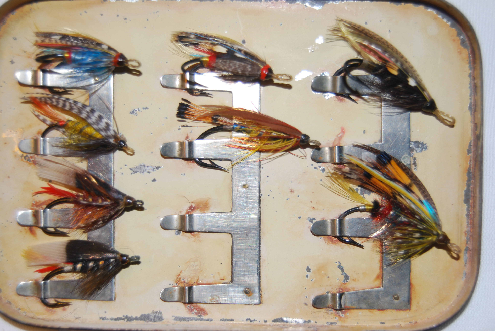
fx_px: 785
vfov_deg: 23.8
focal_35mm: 57
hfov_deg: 35.0
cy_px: 166
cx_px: 248
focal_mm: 38
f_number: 5
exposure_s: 1/60
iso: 100
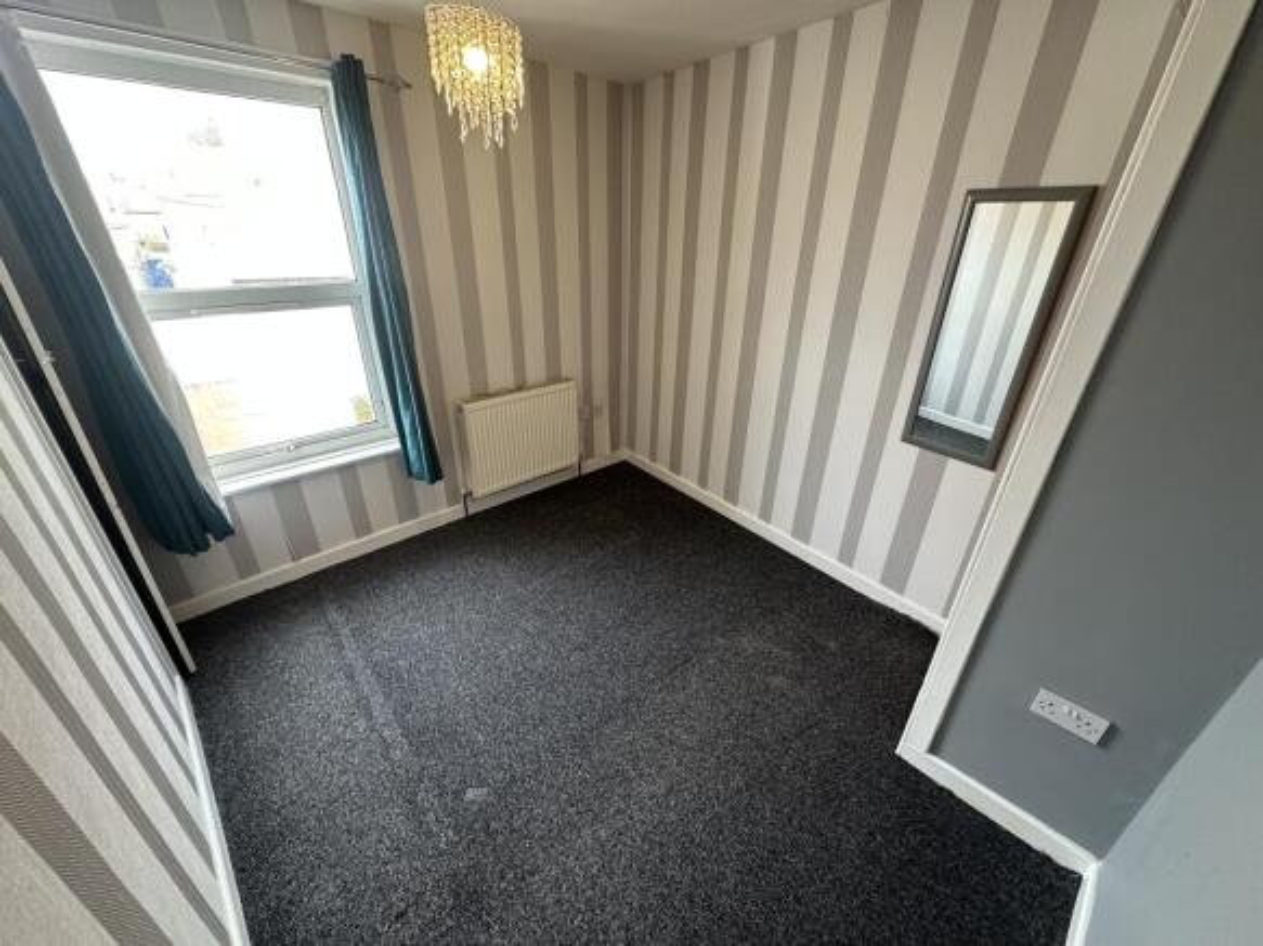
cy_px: 473
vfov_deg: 85.7
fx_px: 511
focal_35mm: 14
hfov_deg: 102.1
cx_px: 632
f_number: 2.2
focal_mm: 2.22
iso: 200
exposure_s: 1/99
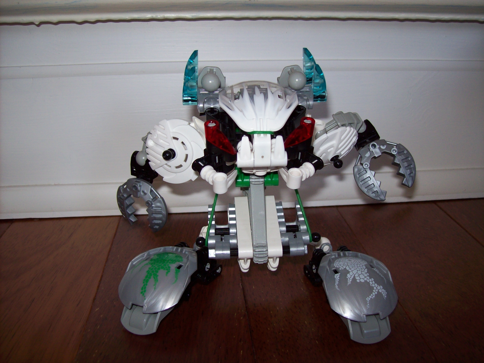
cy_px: 182
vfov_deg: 39.6
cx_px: 242
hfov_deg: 51.4
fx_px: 503
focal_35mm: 36
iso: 80
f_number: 2.7
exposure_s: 1/64
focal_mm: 6
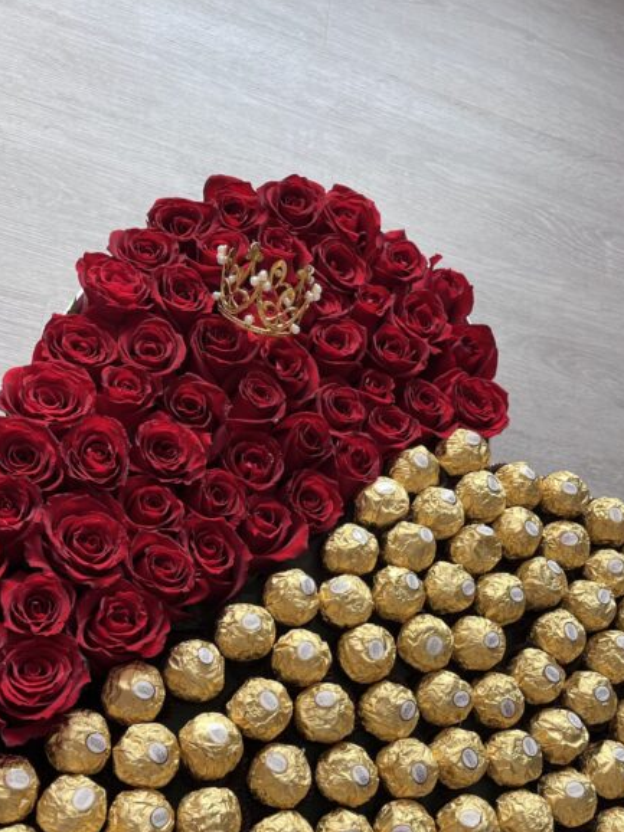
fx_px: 866
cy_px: 567
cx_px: 288
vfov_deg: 50.3
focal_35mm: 36
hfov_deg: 39.6
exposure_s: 1/122
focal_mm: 5.1
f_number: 1.6
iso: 40
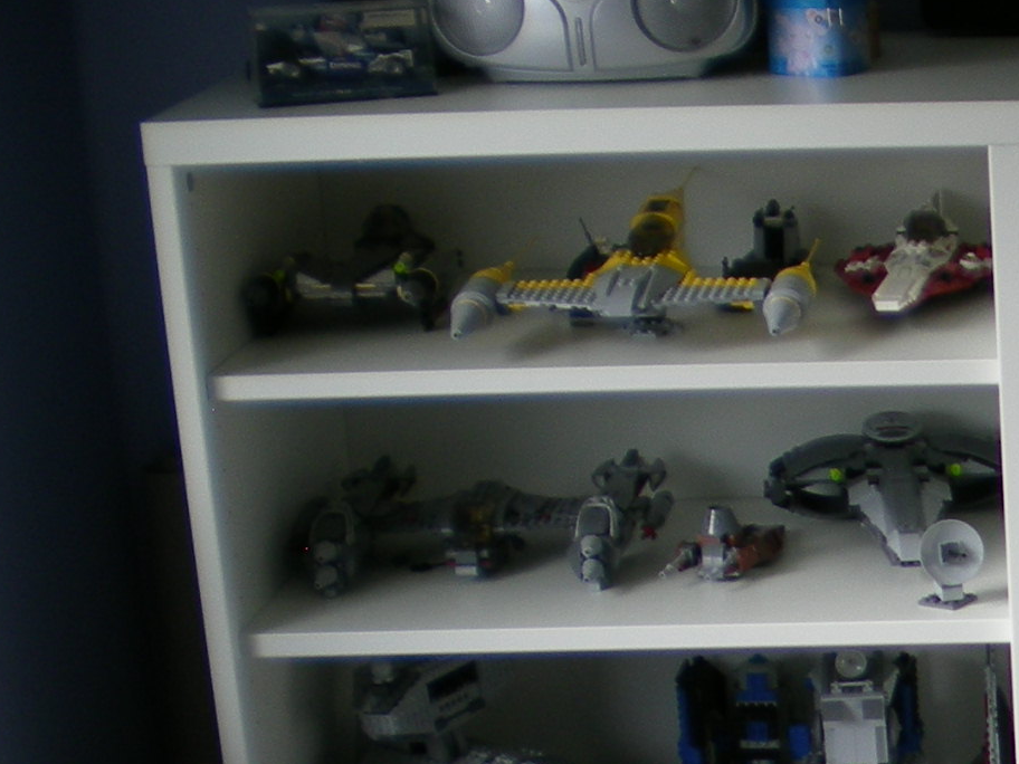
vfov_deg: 13.4
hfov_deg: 17.0
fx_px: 3179
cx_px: 1380
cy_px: 873
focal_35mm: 108
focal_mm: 6.3
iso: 50
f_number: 3.1
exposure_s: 1/85.1
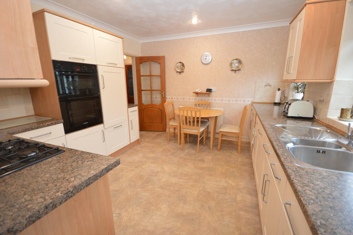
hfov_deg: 100.4
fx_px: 147
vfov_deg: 77.2
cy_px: 118
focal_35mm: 15
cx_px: 176
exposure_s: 1/60
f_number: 4
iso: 720
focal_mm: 10
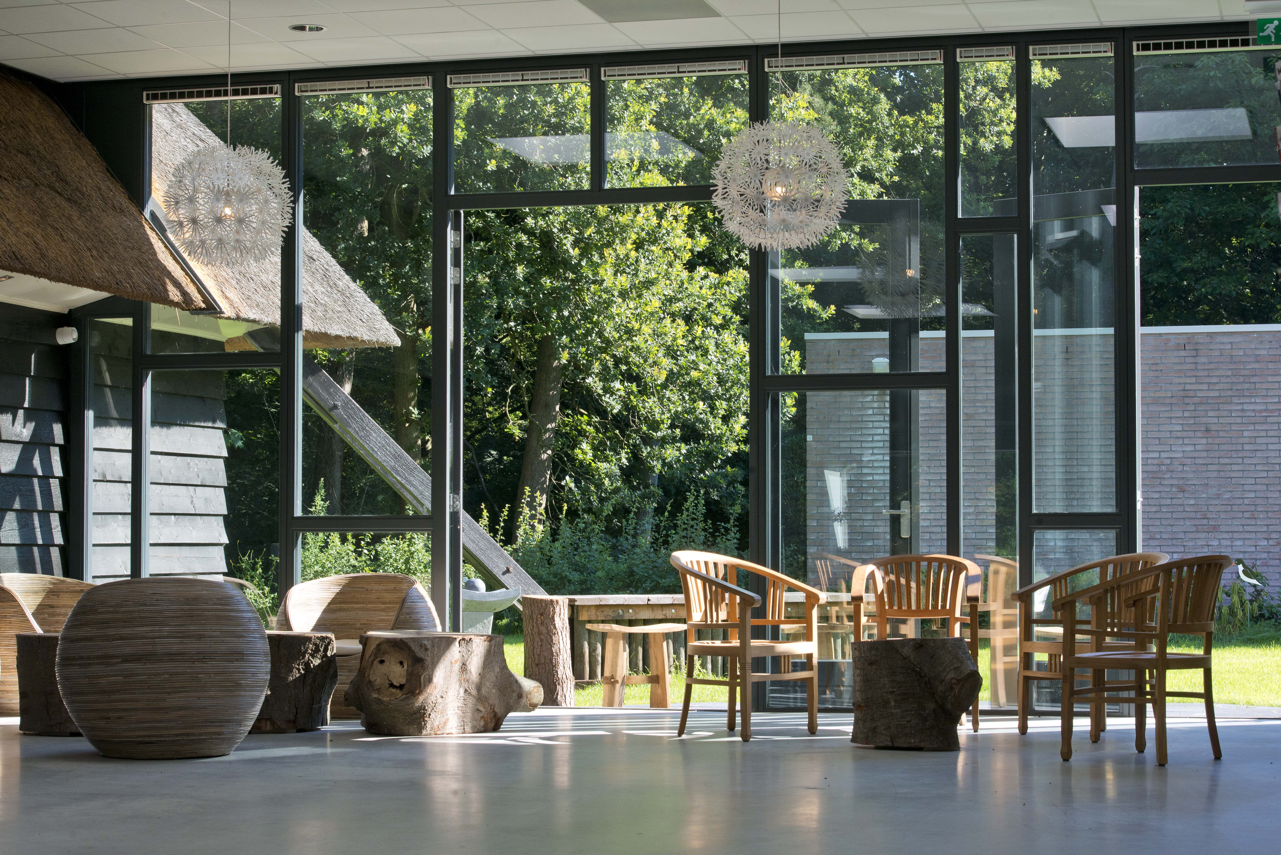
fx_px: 2491
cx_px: 640
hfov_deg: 28.8
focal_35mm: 70
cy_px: 428
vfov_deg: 19.5
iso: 800
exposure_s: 1/200
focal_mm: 70
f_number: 11
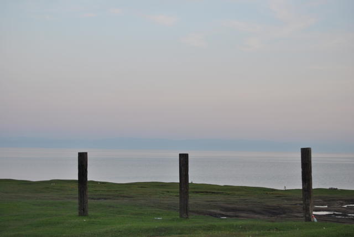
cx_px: 177
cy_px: 118
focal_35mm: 78
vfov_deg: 17.5
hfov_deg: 26.0
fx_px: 768
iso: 200
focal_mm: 52
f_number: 5.6
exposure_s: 1/80
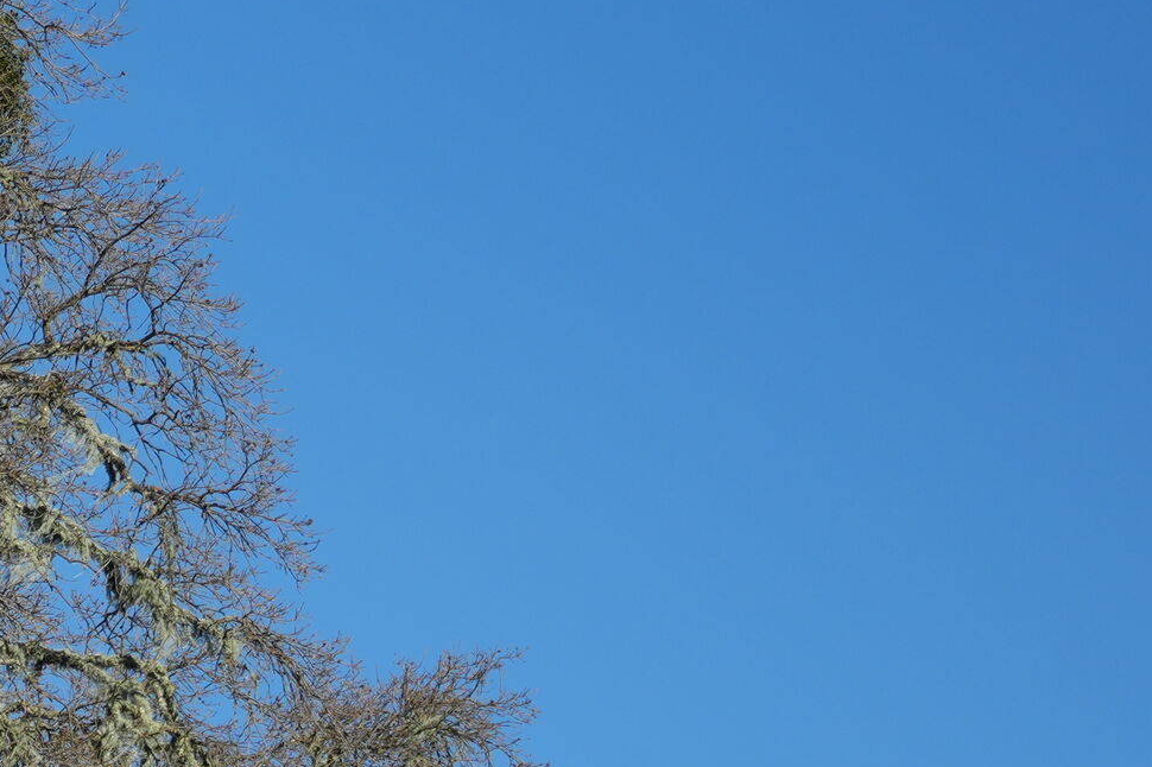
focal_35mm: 352
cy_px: 792
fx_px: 11260
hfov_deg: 5.7
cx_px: -1107
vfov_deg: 3.9
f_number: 6.3
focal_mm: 79
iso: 125
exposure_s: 1/640
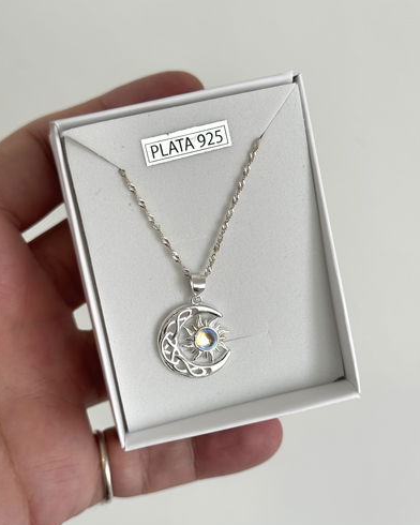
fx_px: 792
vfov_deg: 36.6
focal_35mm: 51
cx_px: 208
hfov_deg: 29.7
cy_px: 276
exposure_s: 1/193
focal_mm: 6.76
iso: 64
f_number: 1.78
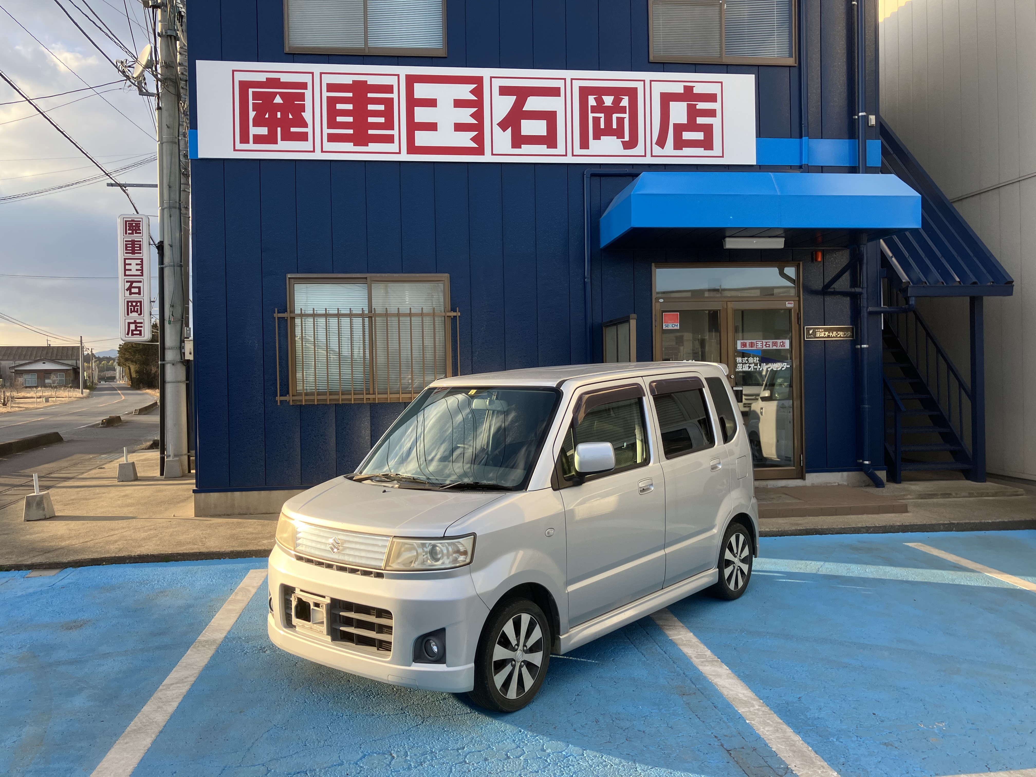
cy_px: 388
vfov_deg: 49.7
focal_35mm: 28
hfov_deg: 63.4
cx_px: 518
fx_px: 838
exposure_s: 1/410
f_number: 1.8
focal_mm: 3.99
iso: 32
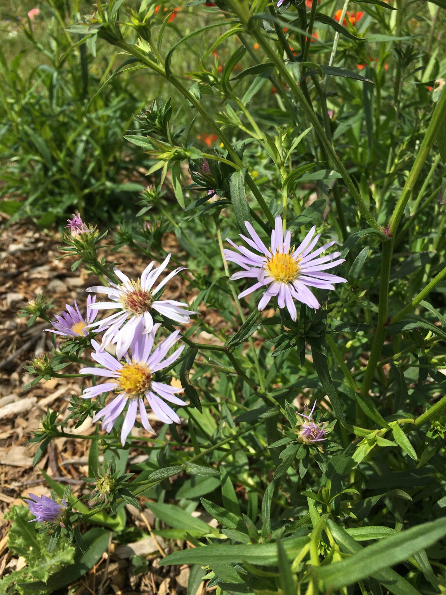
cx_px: 223
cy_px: 298
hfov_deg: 48.2
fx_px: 498
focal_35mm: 29
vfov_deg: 61.7
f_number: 2.2
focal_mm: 4.15
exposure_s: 1/3077
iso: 25
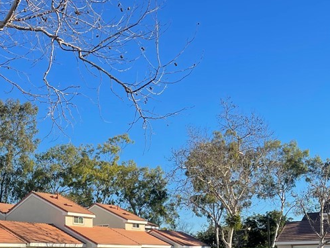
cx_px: 67
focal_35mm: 52
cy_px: 231
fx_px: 496
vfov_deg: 26.9
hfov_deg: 35.6
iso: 32
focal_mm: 5.1
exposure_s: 1/2123
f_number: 1.6
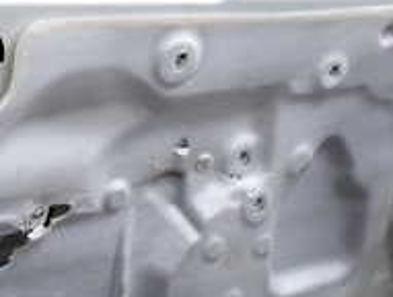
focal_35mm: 94
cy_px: 107
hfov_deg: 20.4
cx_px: 41
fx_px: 1069
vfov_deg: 15.8
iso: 100
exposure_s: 1/250
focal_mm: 5.4
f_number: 3.2
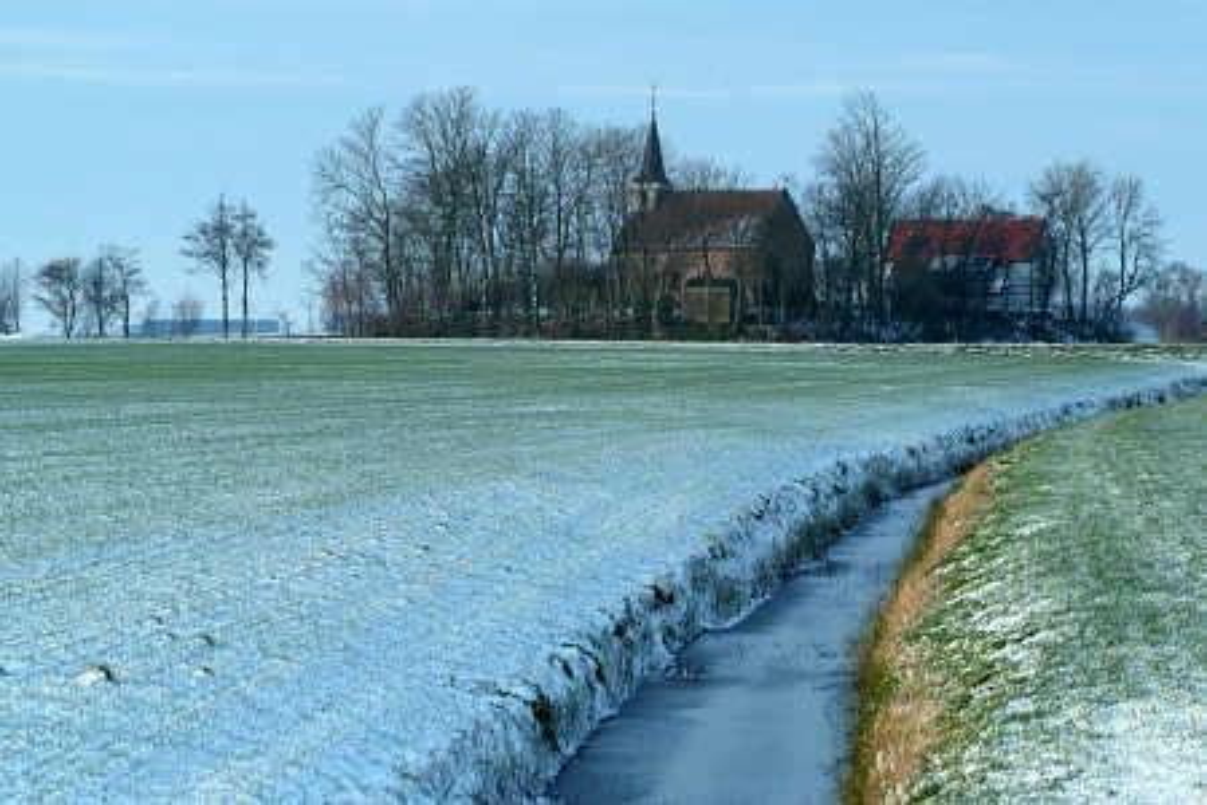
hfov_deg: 19.5
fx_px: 3520
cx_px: 604
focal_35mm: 105
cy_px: 402
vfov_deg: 13.0
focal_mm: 70
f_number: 13
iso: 400
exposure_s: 1/180
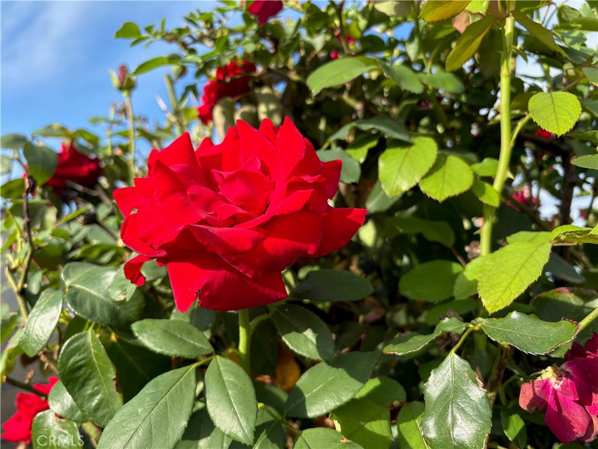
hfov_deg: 67.3
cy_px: 224
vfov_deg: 53.1
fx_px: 449
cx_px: 299
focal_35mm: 26
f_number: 1.6
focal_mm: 5.96
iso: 50
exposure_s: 1/920
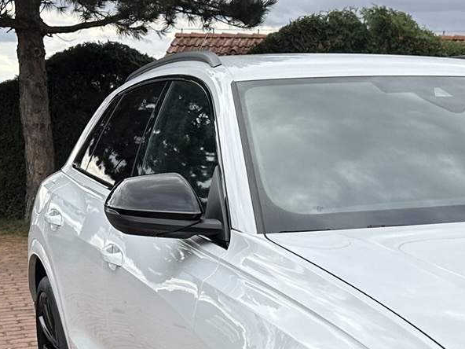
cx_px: 530
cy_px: 401
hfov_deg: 22.1
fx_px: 1115
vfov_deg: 17.1
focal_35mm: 83
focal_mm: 6.86
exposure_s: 1/1272
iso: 80
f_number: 1.78
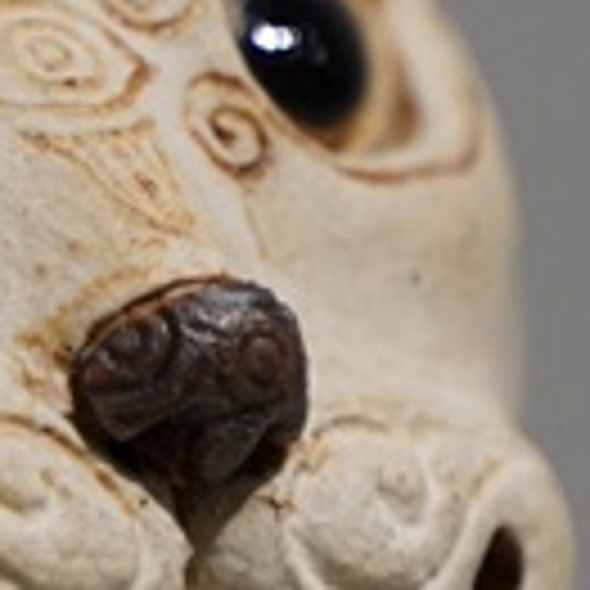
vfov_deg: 3.3
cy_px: 167
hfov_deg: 3.3
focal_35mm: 527
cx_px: -50
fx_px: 10169
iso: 500
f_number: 2.8
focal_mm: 75
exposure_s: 1/125
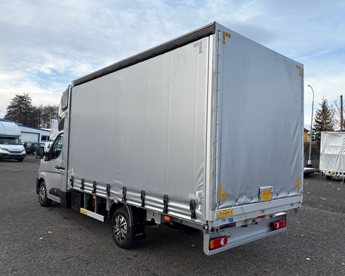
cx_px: 181
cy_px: 138
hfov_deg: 62.2
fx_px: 286
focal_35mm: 28
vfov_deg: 51.5
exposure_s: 1/1517
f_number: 1.6
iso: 50
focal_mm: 5.96
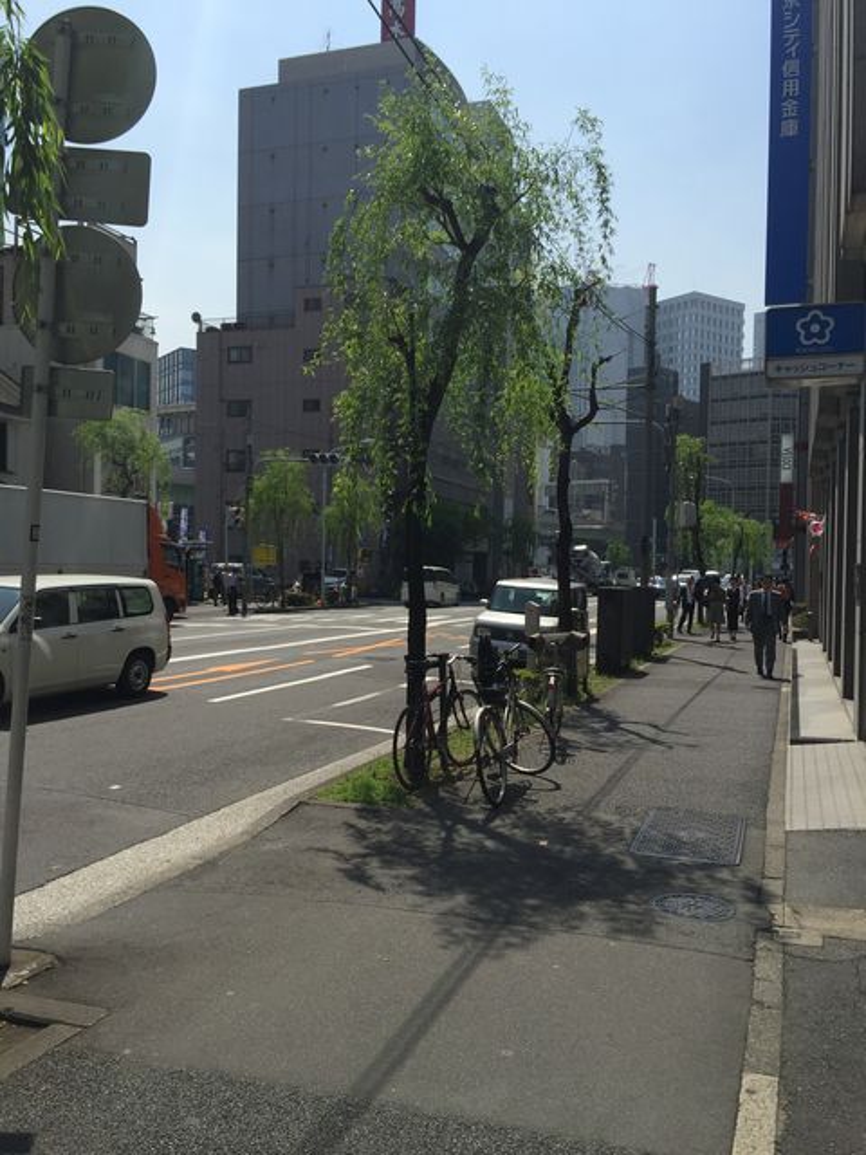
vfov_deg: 61.7
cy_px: 578
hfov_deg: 48.2
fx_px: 967
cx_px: 433
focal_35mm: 29
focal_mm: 4.15
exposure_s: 1/2825
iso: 32
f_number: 2.2
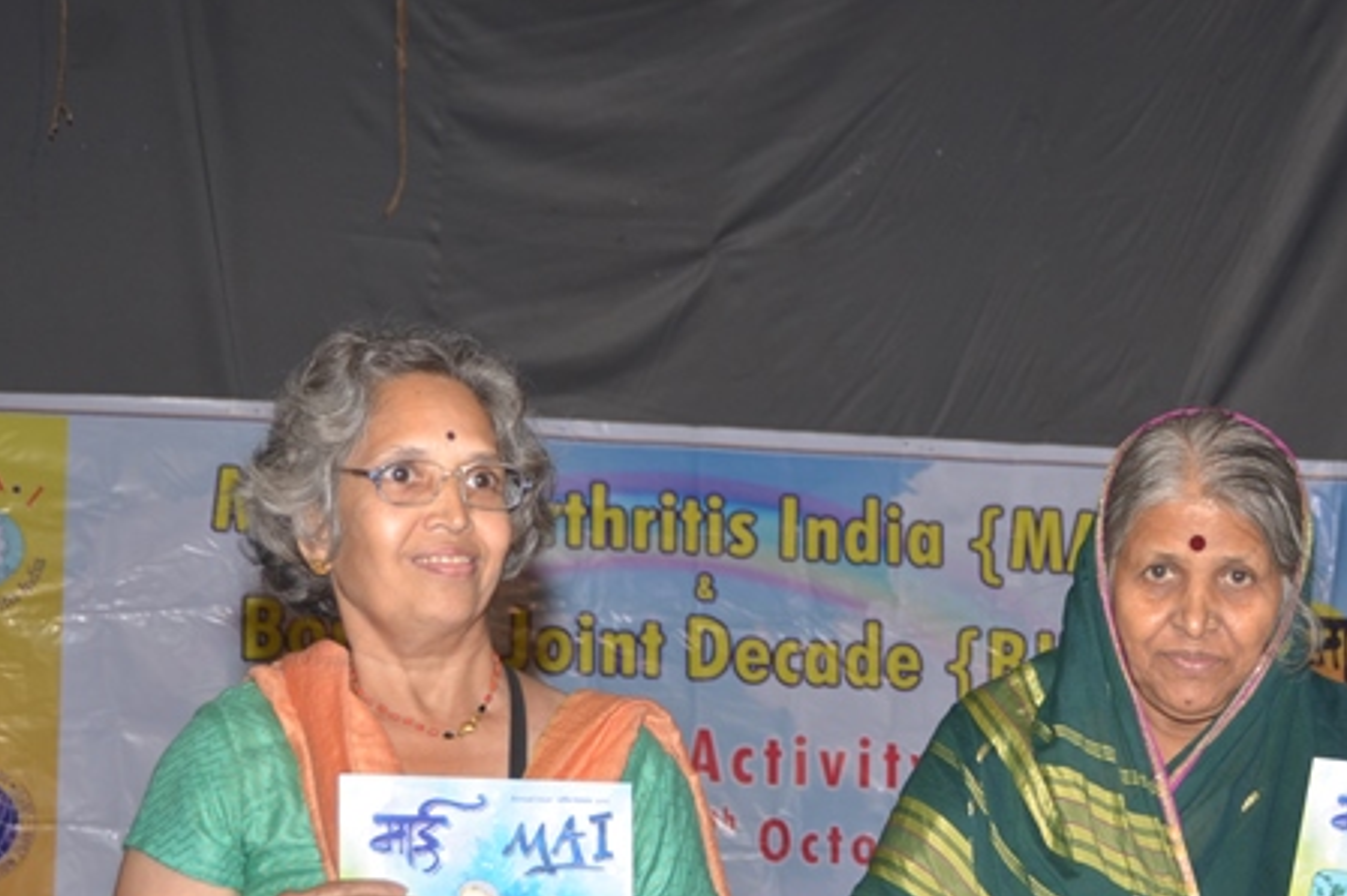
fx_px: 4001
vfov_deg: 12.7
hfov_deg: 18.8
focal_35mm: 107
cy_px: 686
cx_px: 1164
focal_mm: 40
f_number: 5.6
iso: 250
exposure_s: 1/80
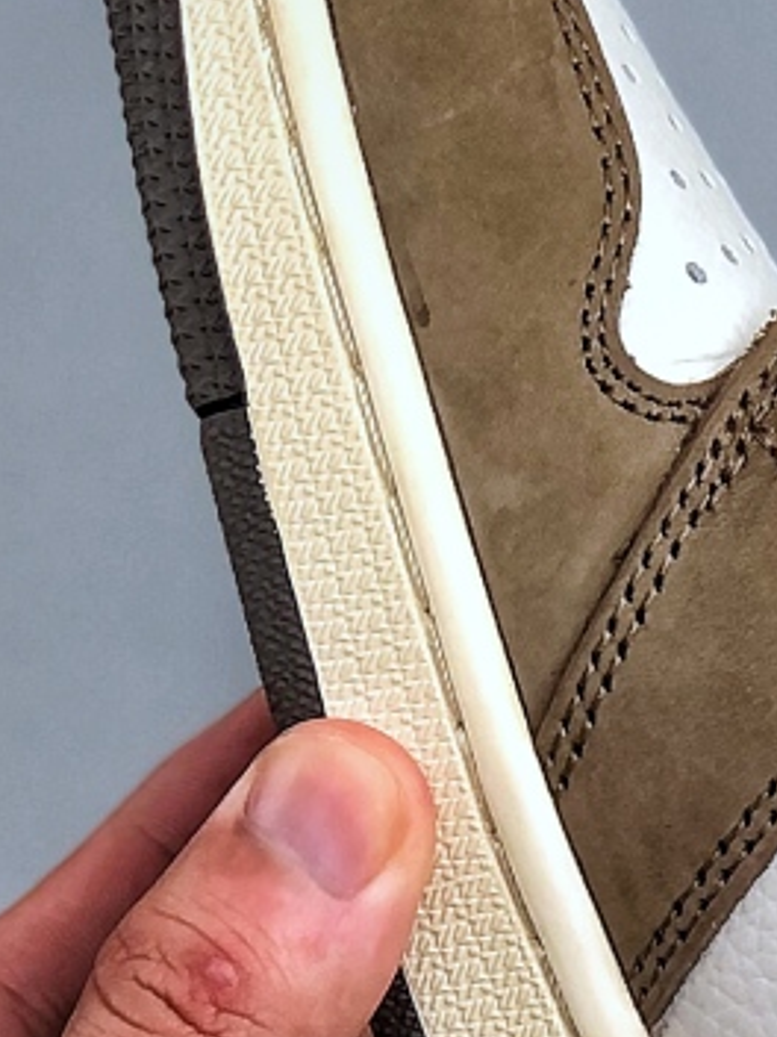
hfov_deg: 6.3
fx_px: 6973
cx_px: 1012
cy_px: 1158
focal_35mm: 233
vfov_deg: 8.4
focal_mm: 6.6
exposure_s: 1/100
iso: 32
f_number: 2.8
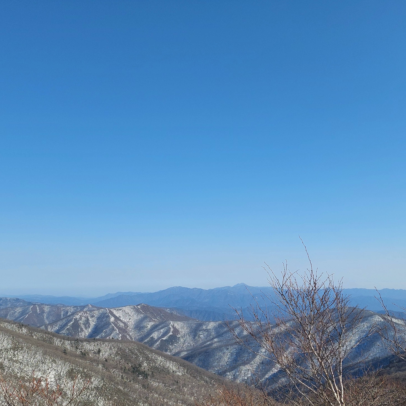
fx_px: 464
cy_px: 234
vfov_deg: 47.1
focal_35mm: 35
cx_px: 208
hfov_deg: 47.2
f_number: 1.8
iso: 40
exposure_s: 1/1827
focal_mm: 5.23
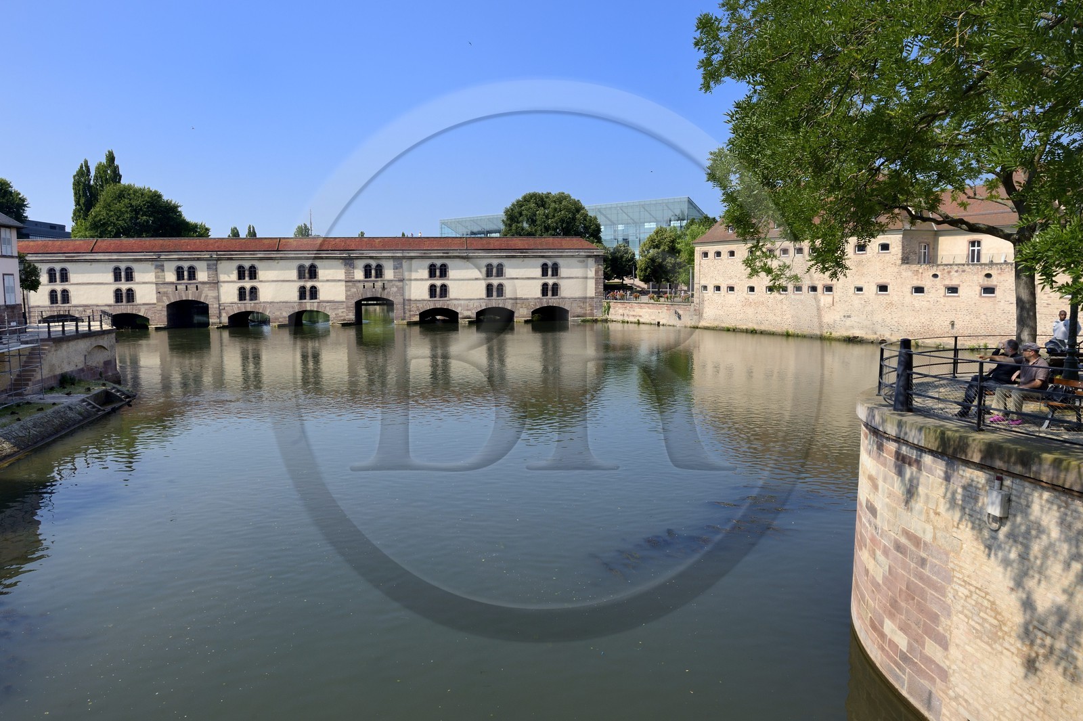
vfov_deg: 53.1
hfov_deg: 73.8
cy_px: 360
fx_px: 722
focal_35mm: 24
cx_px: 542
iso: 200
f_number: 11
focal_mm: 24
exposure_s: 1/250
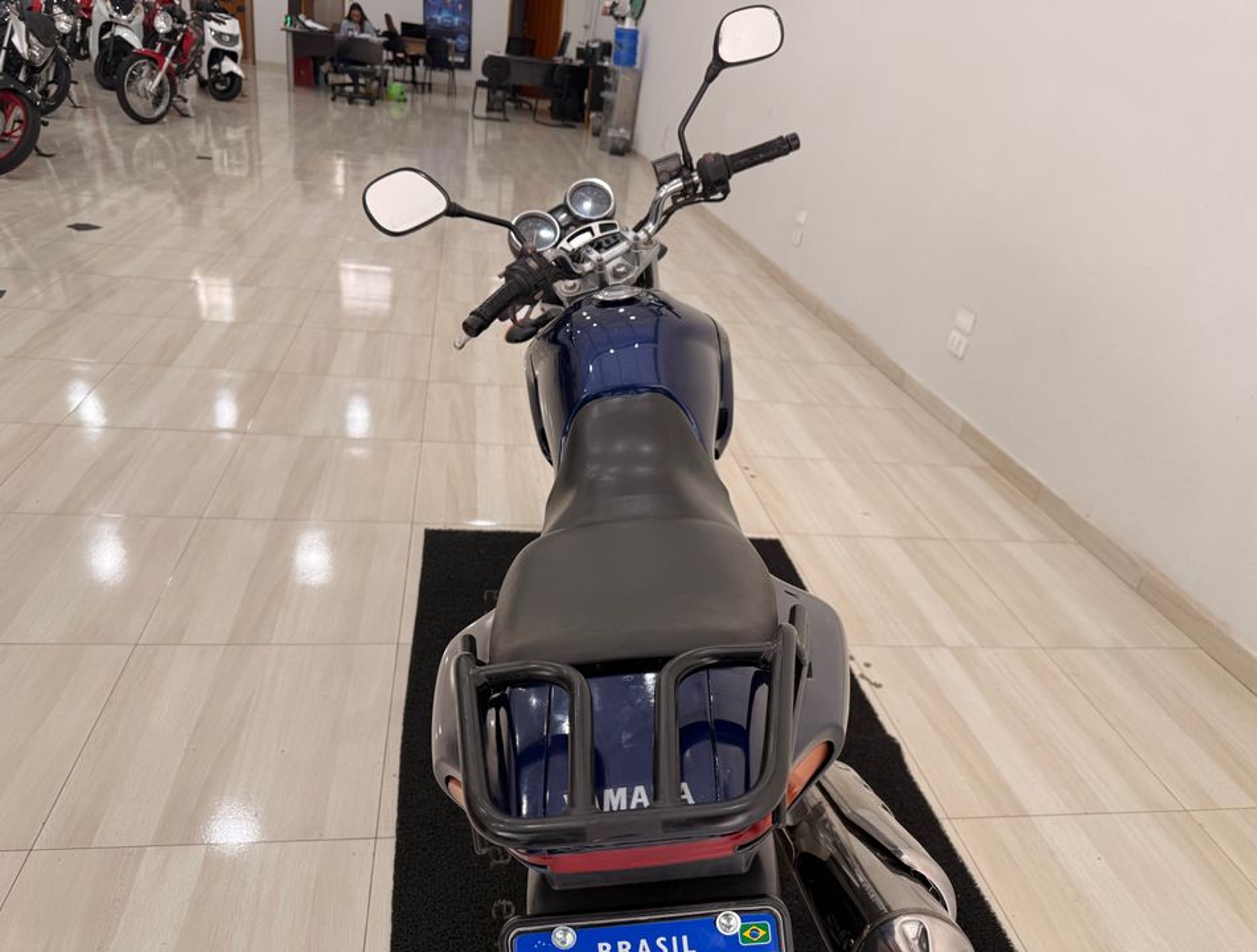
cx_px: 628
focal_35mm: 24
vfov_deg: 57.1
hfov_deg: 71.4
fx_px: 874
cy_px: 476
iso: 80
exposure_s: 1/120
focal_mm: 6.76
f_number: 1.78
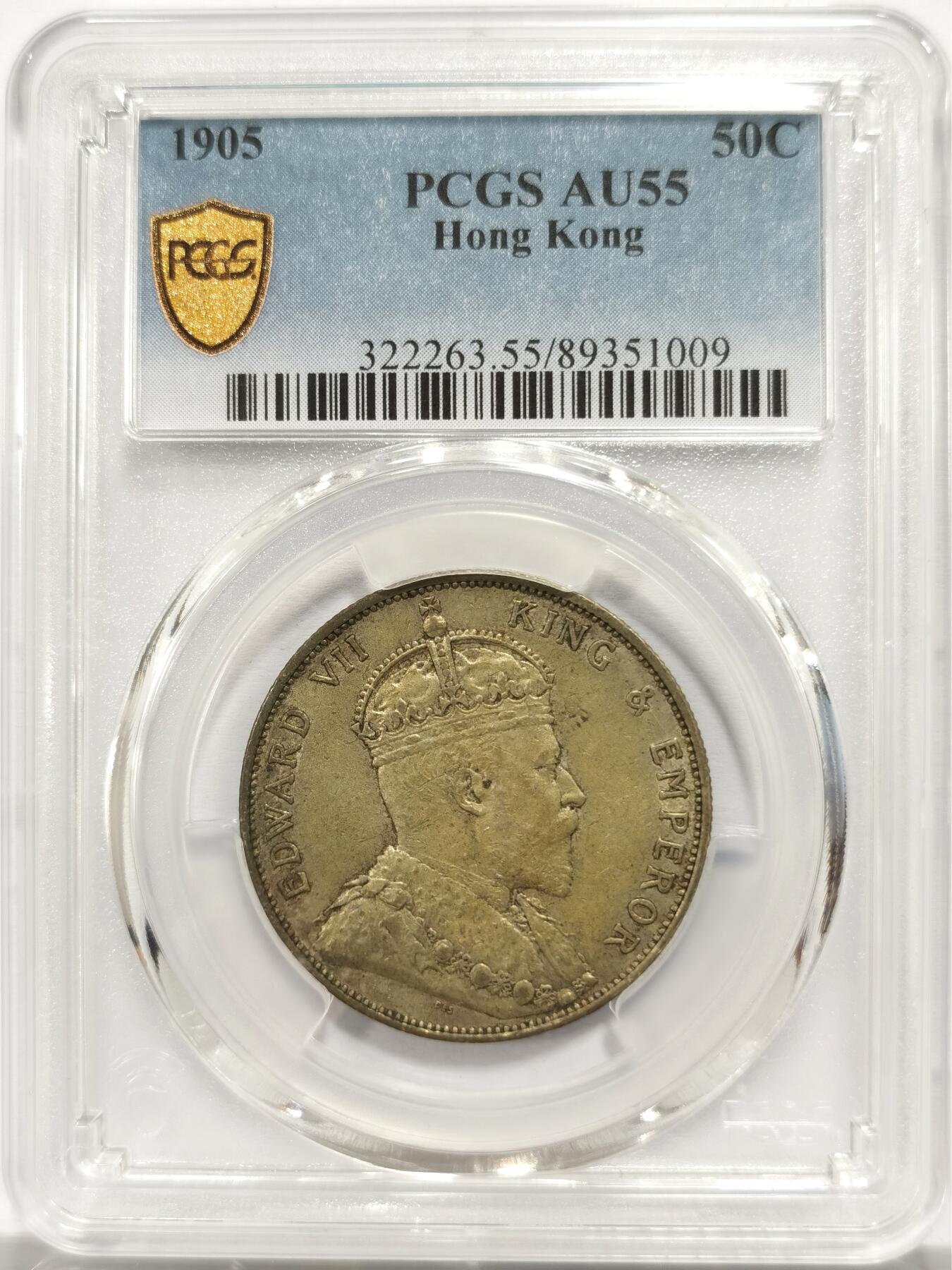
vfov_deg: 35.5
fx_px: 1980
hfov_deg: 27.0
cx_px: 476
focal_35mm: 54
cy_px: 635
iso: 125
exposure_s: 1/100
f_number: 16
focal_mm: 5.56
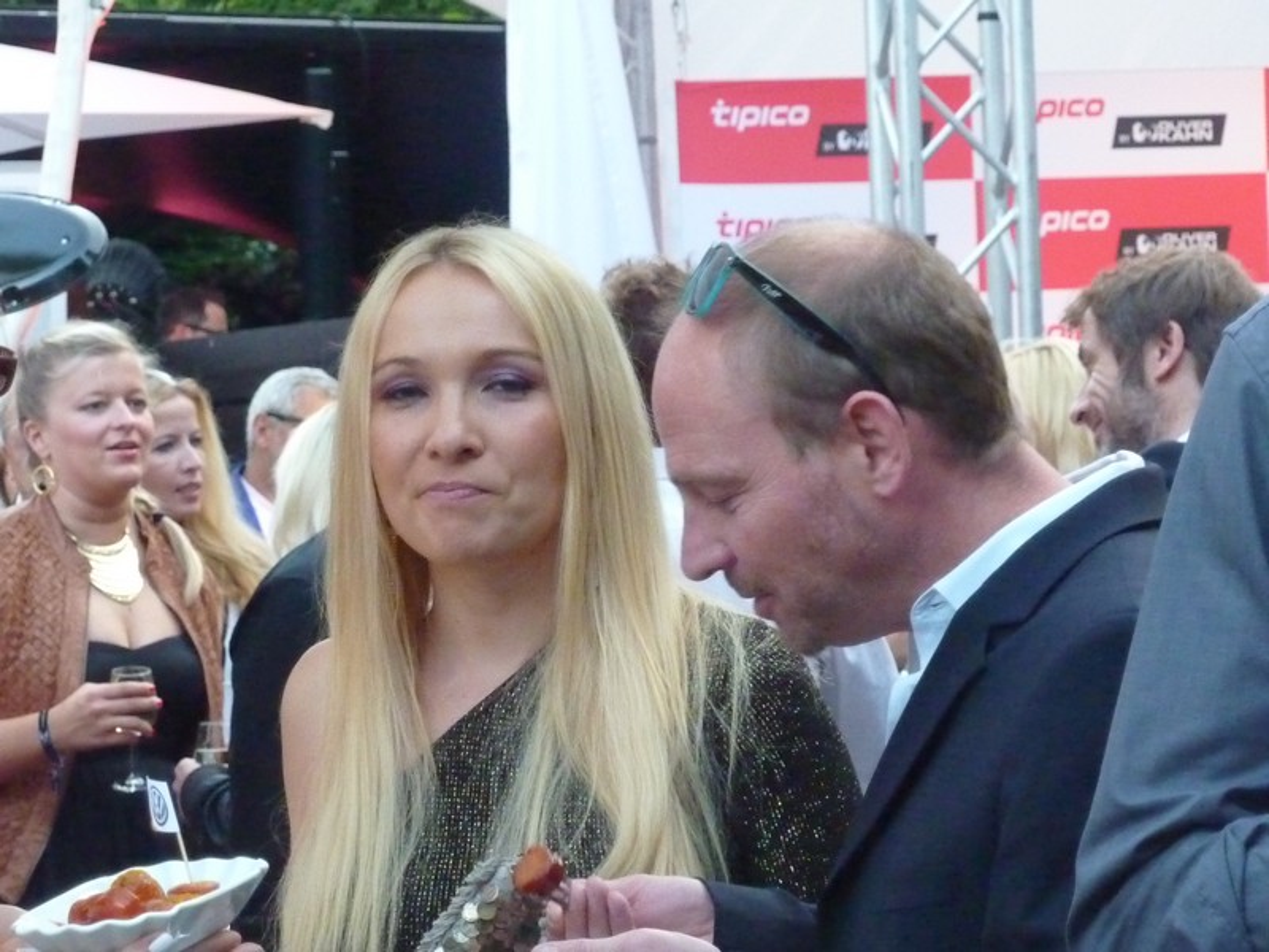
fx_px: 7259
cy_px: 476
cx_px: 634
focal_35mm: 198
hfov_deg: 10.0
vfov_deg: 7.5
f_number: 4.5
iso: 800
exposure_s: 1/80
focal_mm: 22.5
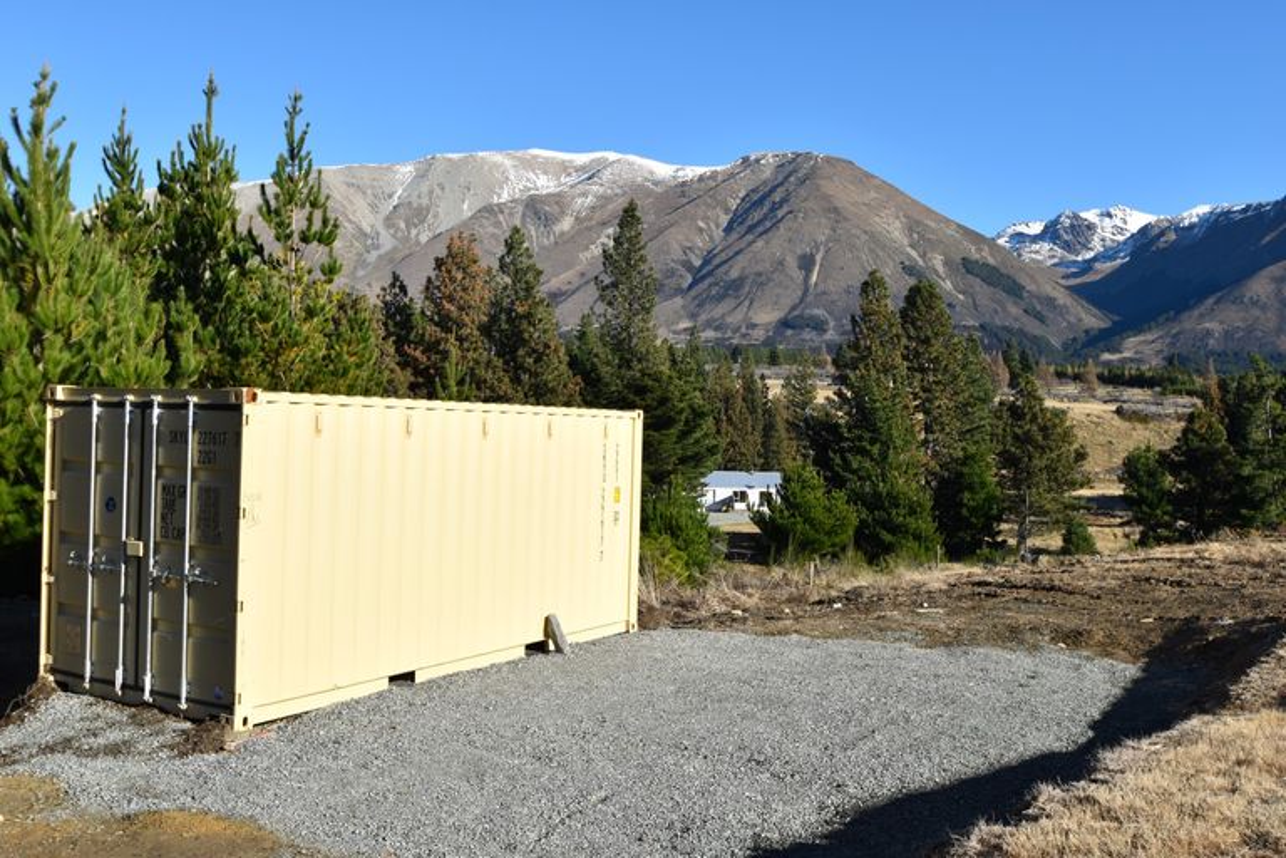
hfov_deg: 57.2
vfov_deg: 40.0
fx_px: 1179
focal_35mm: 33
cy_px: 429
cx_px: 643
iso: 200
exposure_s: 1/400
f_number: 10
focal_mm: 22
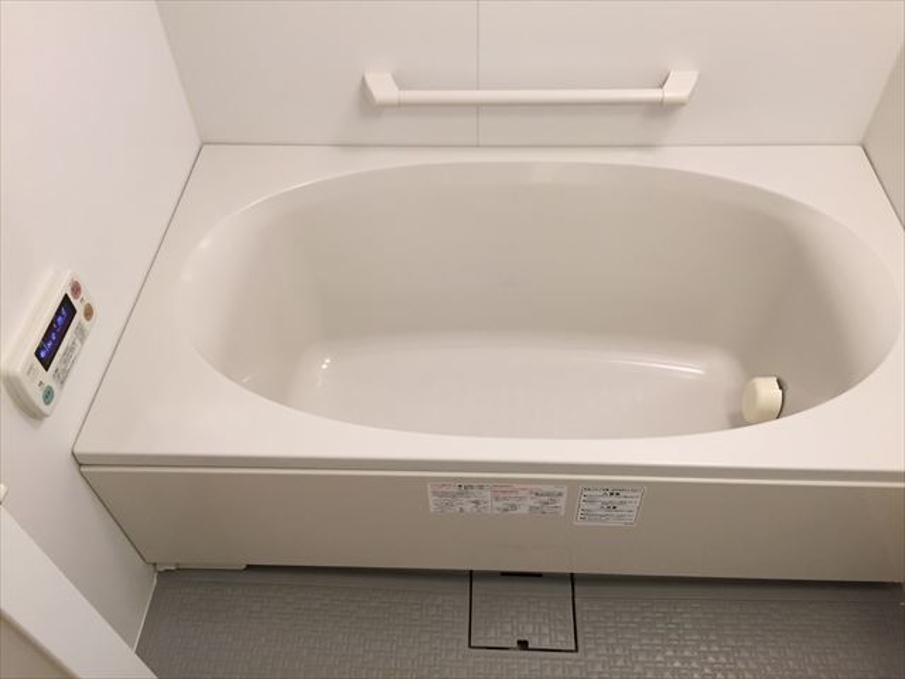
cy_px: 340
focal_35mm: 29
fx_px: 758
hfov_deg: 61.7
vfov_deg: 48.2
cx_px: 452
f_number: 2.2
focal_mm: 4.15
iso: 125
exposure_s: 1/33
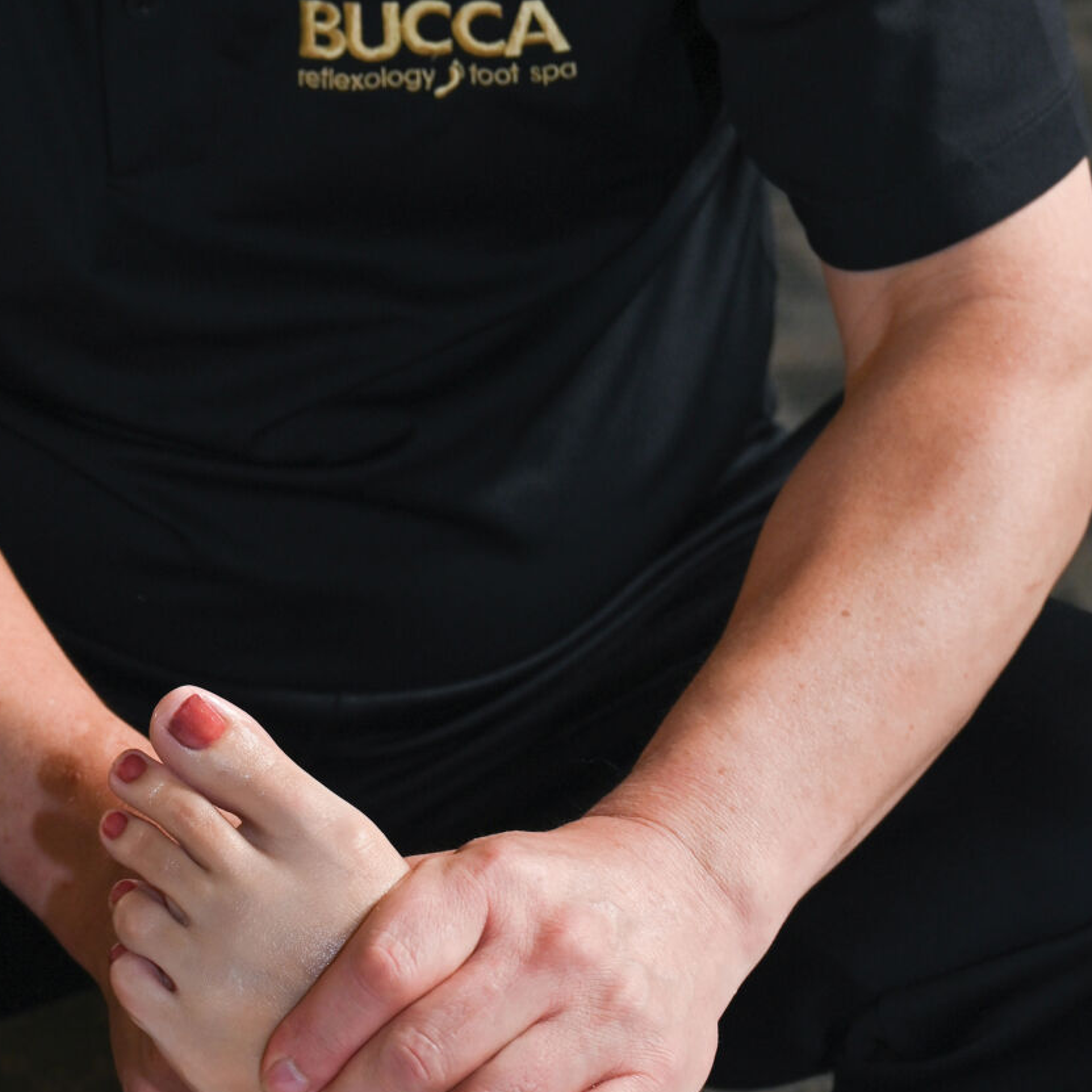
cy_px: 810
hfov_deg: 13.6
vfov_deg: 13.6
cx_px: 426
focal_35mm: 128
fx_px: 4568
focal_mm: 71
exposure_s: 1/60
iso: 1000
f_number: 6.3
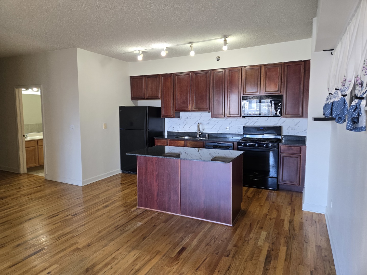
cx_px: 184
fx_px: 244
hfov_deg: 73.9
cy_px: 138
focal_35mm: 23
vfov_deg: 58.9
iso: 200
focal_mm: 5.4
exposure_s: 1/120
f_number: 1.8
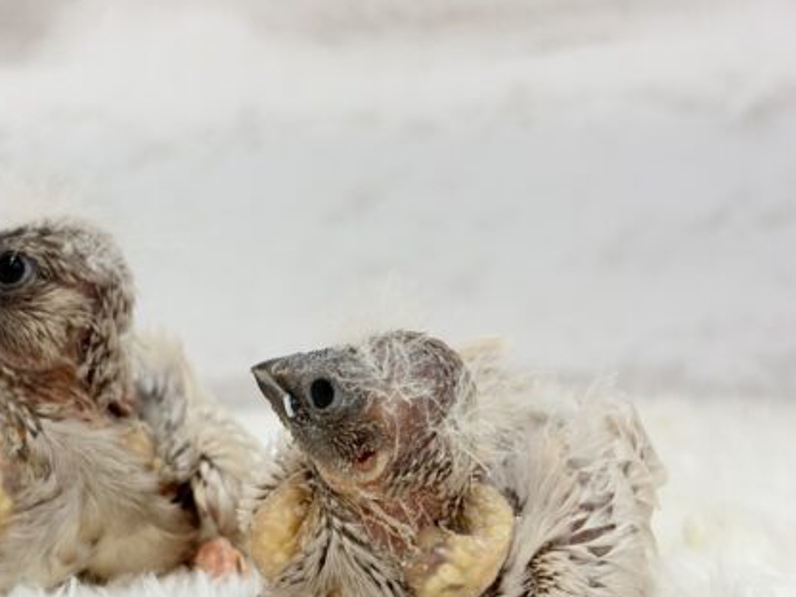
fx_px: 1840
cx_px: 281
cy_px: 388
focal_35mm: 80
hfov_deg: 24.3
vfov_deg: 18.4
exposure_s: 1/50
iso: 40
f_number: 1.6
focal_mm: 5.96
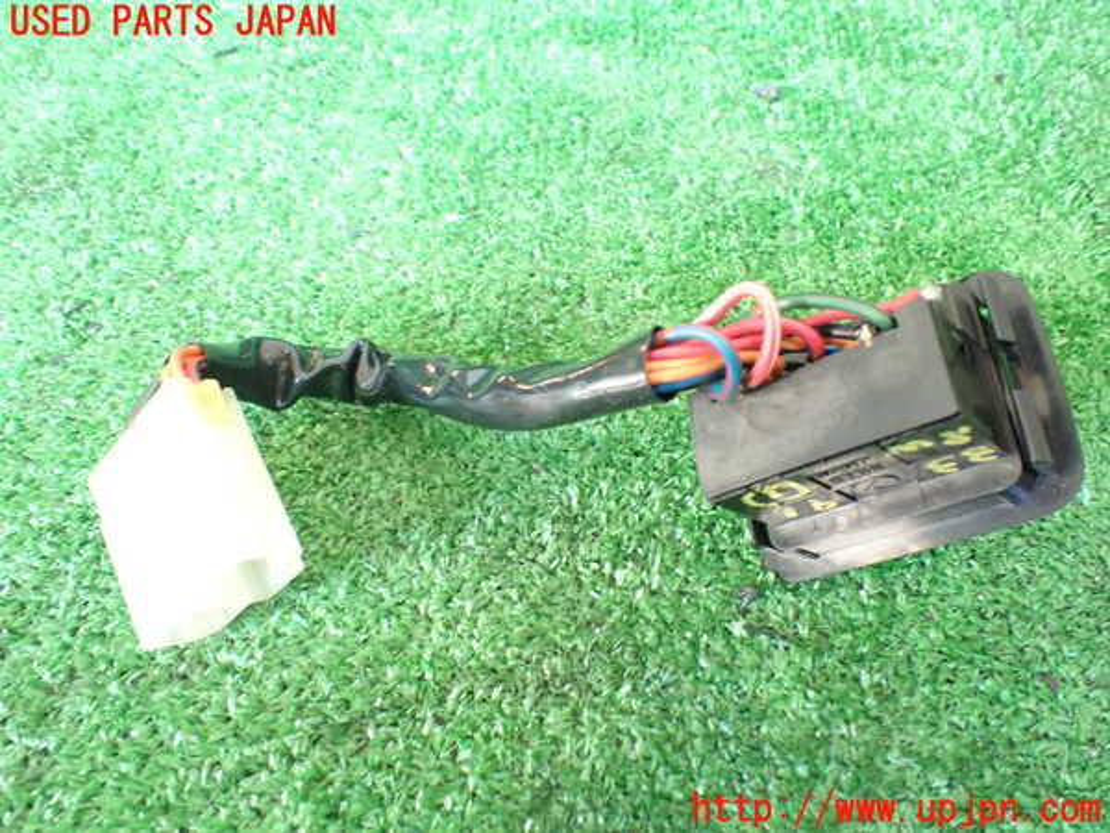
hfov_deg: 60.0
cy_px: 416
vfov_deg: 46.8
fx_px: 962
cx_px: 555
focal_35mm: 30
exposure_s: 1/50
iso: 800
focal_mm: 5.4
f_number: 2.3
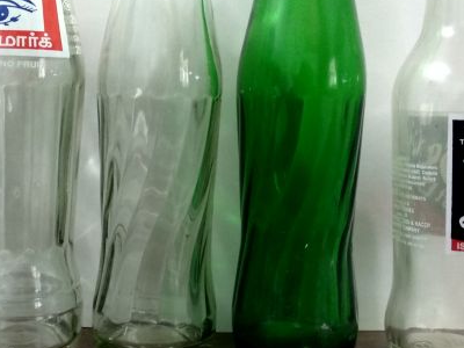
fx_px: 697
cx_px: 155
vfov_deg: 28.0
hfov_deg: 36.4
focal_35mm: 52
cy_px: 145
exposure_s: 1/14
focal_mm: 3.81
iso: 1600
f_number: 2.2
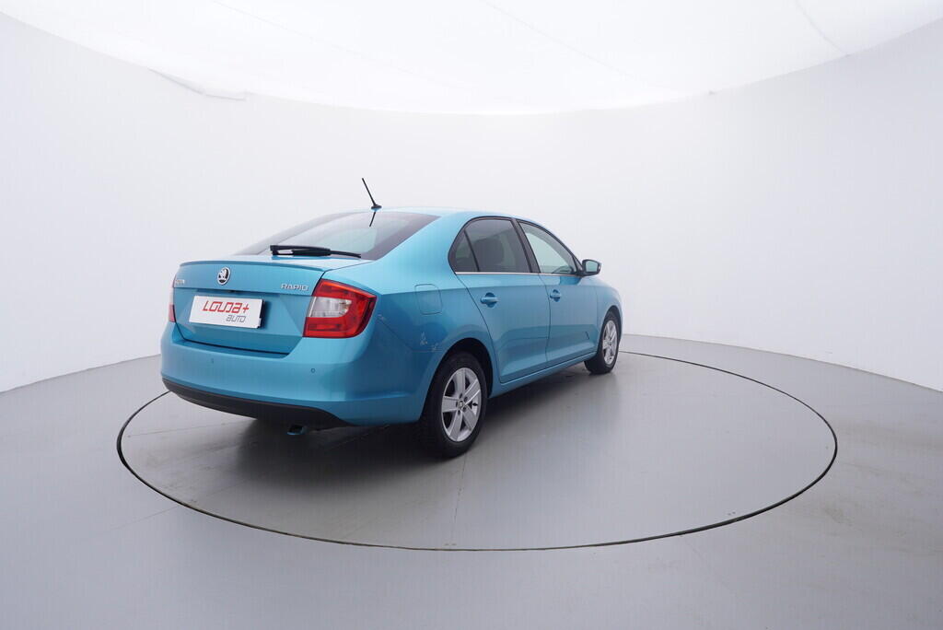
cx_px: 472
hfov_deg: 77.3
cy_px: 315
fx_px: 590
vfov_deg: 56.2
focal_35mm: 22
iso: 200
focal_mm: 15
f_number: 5
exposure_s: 1/80
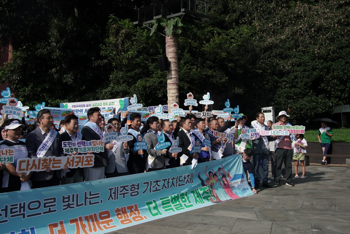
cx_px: 175
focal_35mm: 44
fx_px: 428
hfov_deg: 44.5
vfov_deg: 30.5
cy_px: 117
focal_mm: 44
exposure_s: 1/3200
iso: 2500
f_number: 14
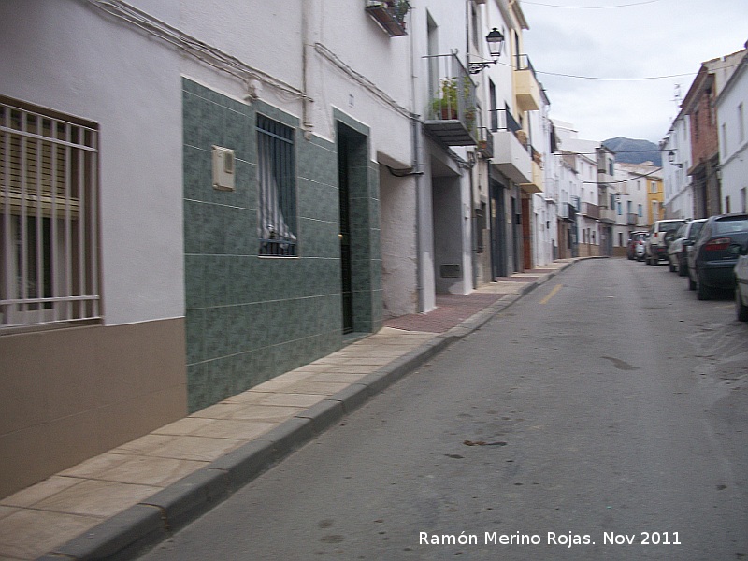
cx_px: 374
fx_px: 756
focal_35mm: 35
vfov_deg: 40.7
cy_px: 280
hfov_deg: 52.6
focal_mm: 6.3
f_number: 3.1
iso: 80
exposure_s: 1/100
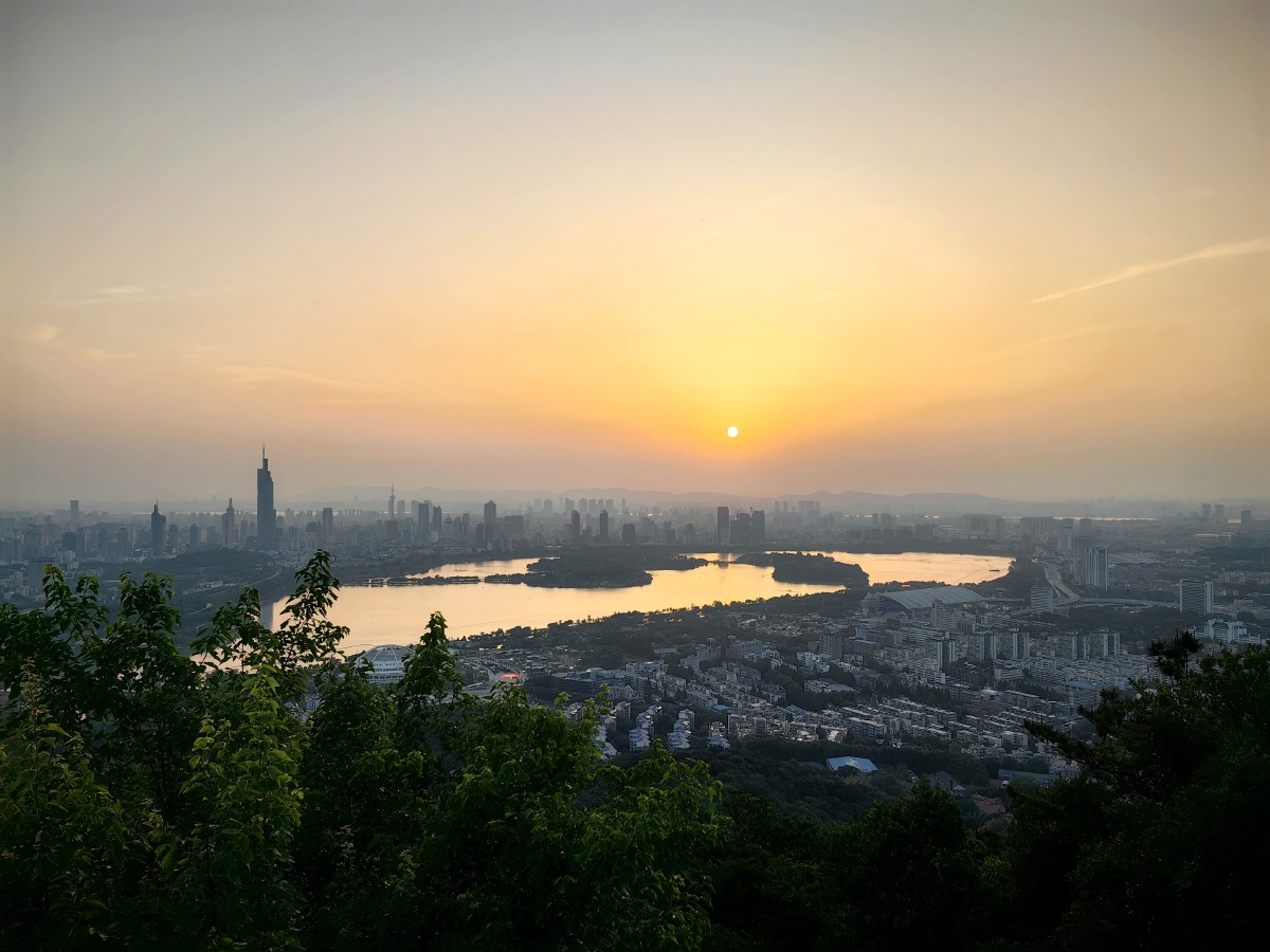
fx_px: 991
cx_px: 635
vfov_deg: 51.4
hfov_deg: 65.3
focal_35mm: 27
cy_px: 476
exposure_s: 1/2494
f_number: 2
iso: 50
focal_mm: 5.75
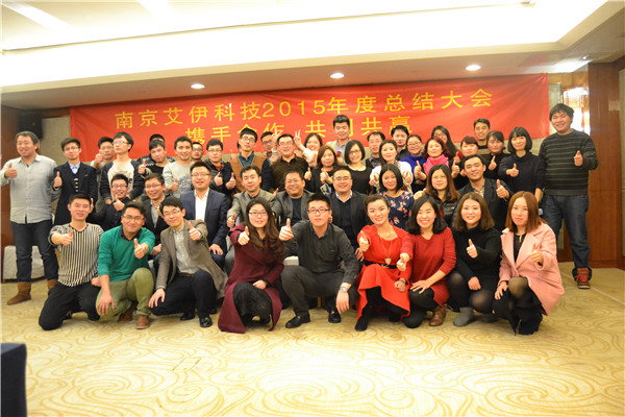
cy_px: 208
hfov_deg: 67.4
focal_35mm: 27
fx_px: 469
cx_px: 312
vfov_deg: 47.9
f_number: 3.5
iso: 3200
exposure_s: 1/50
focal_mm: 18
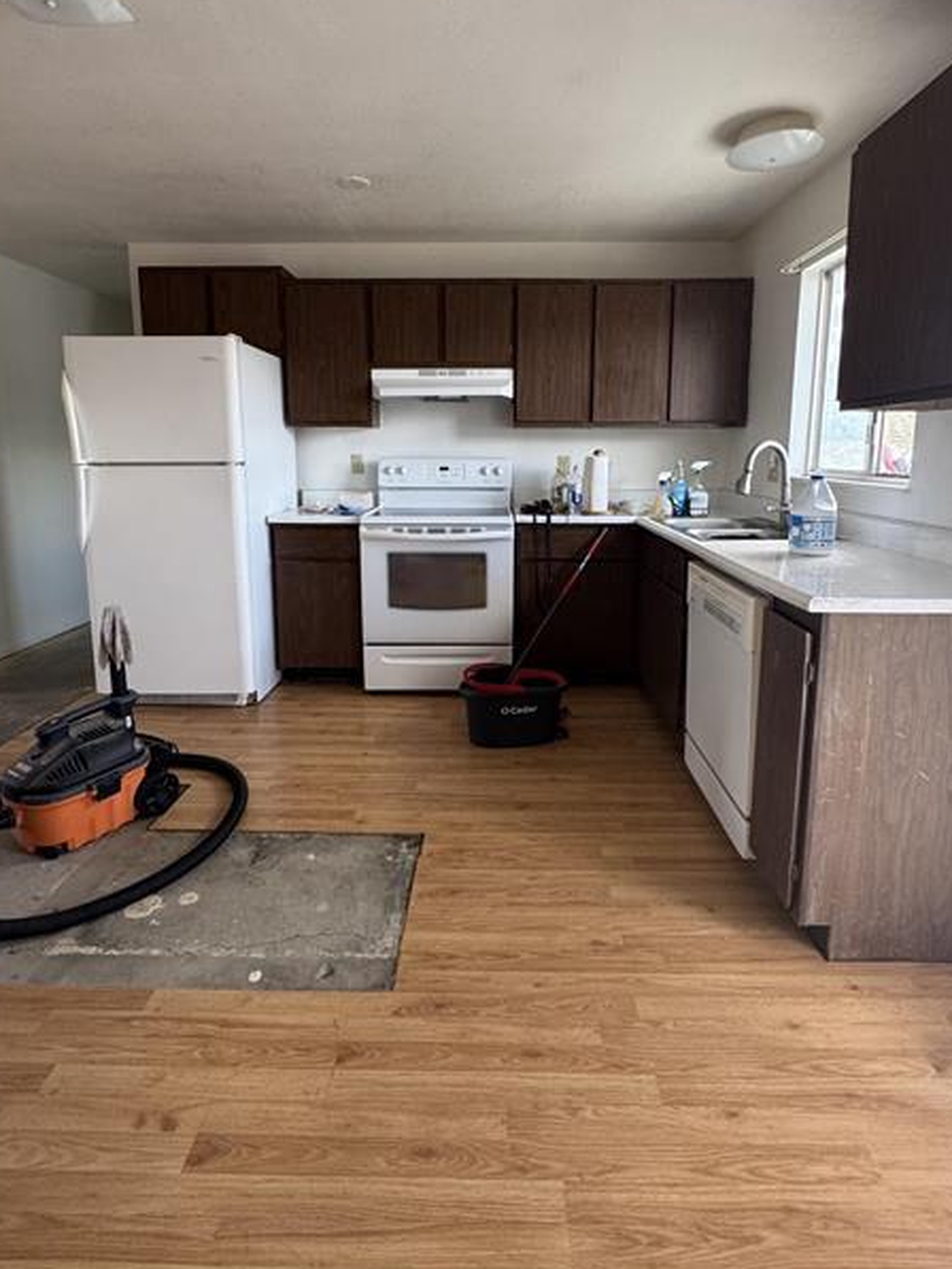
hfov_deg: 71.6
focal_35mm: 18
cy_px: 548
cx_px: 487
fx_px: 660
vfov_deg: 87.2
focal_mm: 2.22
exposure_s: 1/99
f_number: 2.2
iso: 250
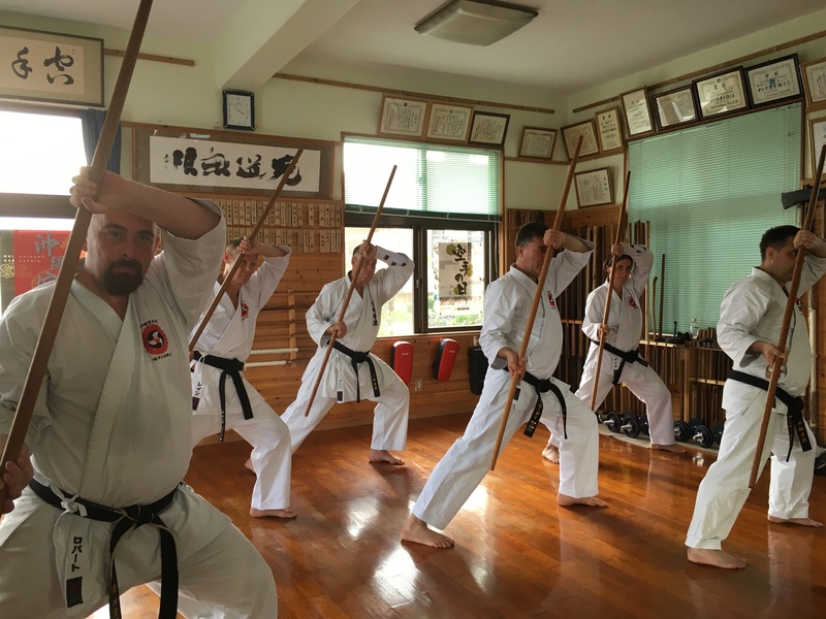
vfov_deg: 48.2
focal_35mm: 29
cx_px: 413
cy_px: 310
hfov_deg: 61.7
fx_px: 692
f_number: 2.2
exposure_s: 1/30
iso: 25
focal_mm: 4.15
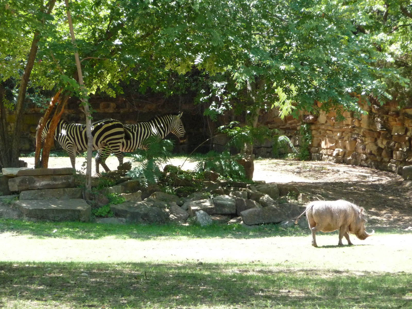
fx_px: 2023
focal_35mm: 170
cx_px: 206
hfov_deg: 11.6
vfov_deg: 8.7
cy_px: 154
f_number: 4.8
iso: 400
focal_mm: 29.1
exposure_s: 1/250
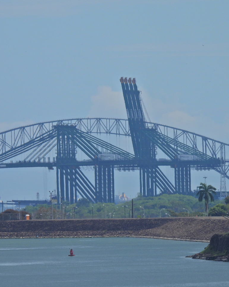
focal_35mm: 848
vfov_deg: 2.3
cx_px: 109
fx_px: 7186
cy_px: 144
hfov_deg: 1.8
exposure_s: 1/1250
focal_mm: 116
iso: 100
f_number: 5.6
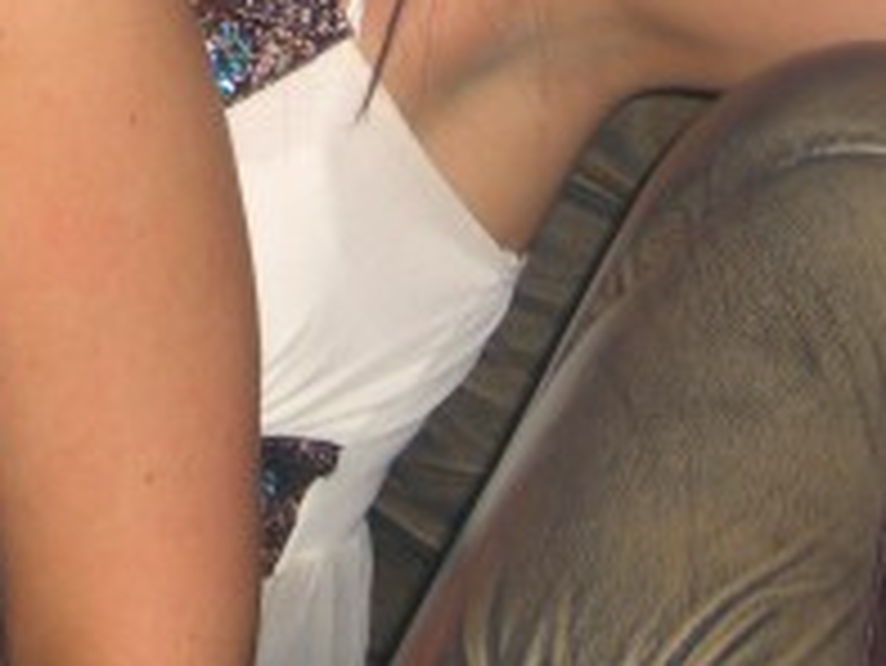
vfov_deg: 7.1
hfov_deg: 9.4
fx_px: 5301
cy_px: -333
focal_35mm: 207
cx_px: -139
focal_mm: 14.2
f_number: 4
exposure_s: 1/60
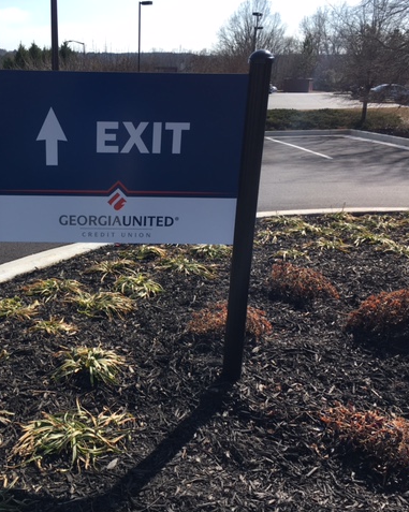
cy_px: 255
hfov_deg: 38.3
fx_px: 576
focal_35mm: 38
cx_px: 109
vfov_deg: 48.0
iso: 25
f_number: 2.2
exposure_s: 1/1068
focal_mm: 4.15
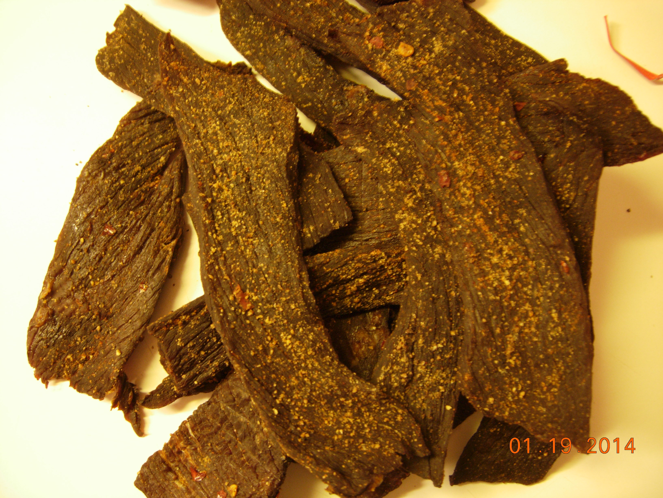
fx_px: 690
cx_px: 332
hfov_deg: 51.4
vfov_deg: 39.7
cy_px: 249
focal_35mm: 36
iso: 118
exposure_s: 1/2.8
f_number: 2.7
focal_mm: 7.5
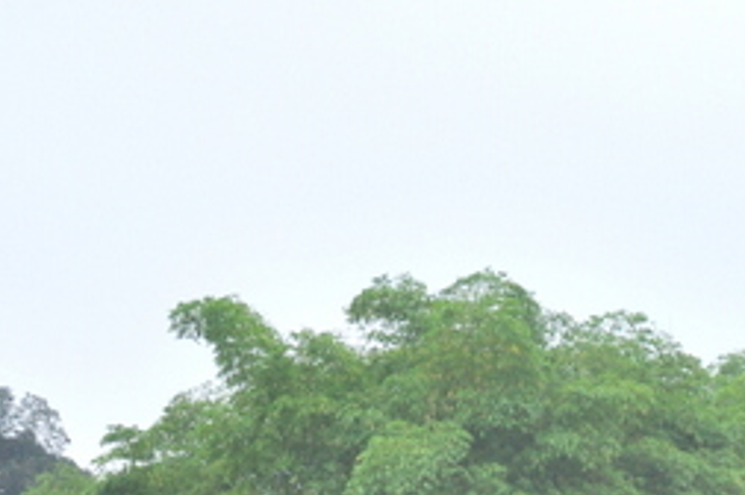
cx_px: 1081
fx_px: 2058
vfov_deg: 13.1
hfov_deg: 18.4
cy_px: 707
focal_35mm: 100
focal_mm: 21
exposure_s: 1/250
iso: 400
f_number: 8
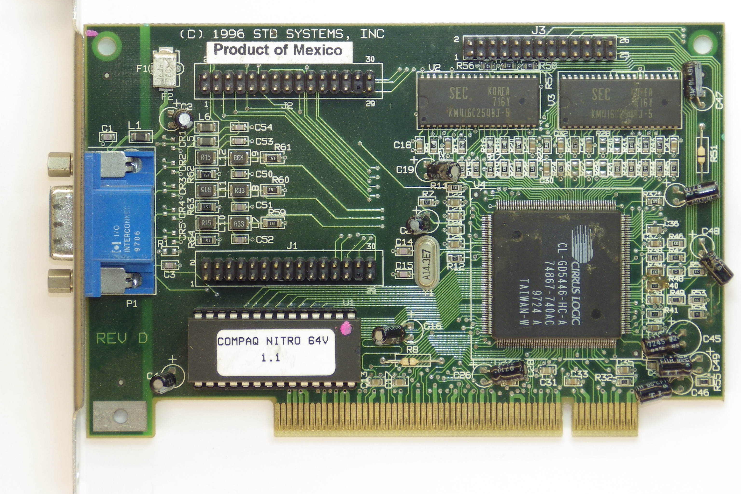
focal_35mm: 203
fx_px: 4178
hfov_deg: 10.1
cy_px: 244
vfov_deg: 6.8
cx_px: 371
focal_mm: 34.9
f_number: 5.4
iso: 100
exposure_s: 1/125
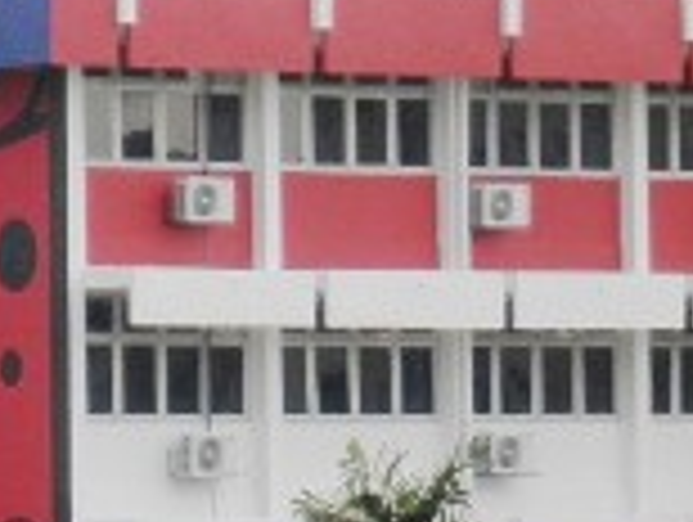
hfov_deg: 4.4
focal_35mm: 450
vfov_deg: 3.3
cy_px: 333
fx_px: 9023
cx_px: -110
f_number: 5.9
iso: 64
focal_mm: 18.6
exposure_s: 1/125
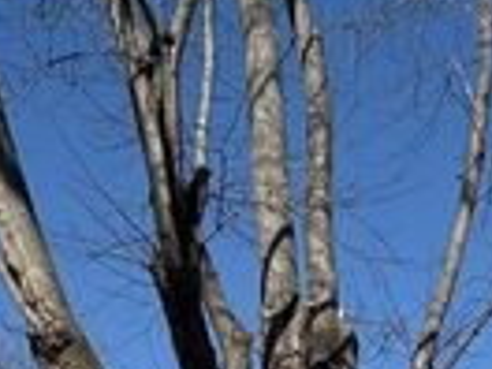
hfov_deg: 21.5
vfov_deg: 14.3
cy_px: 673
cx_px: 242
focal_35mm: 91
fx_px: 1293
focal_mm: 6.76
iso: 80
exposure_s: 1/6173
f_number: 1.78
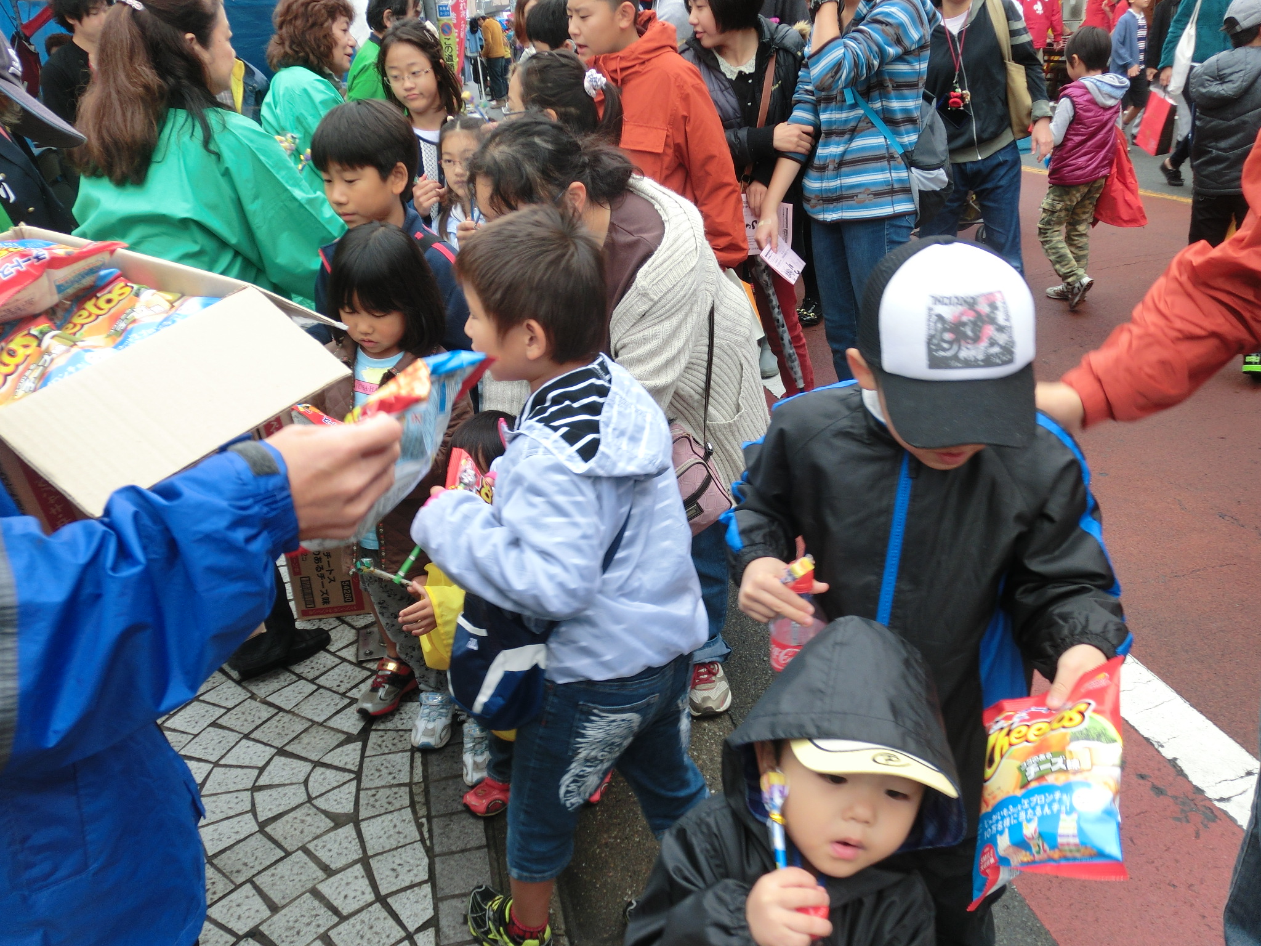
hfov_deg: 63.4
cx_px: 630
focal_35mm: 28
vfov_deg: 49.7
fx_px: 1020
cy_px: 473
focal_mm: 5
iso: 100
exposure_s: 1/100
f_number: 3
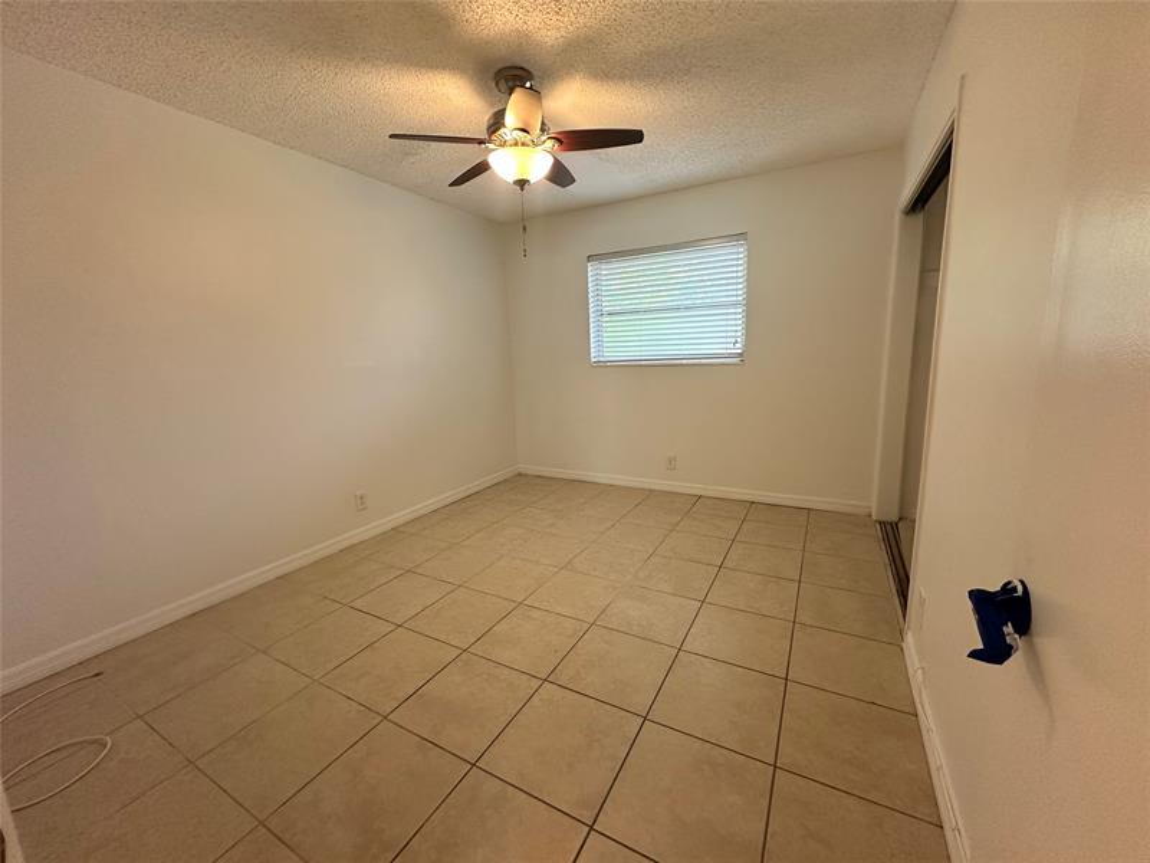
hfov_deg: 102.1
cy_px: 432
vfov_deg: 85.7
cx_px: 575
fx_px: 465
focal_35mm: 14
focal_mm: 2.22
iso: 160
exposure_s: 1/60
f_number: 2.2
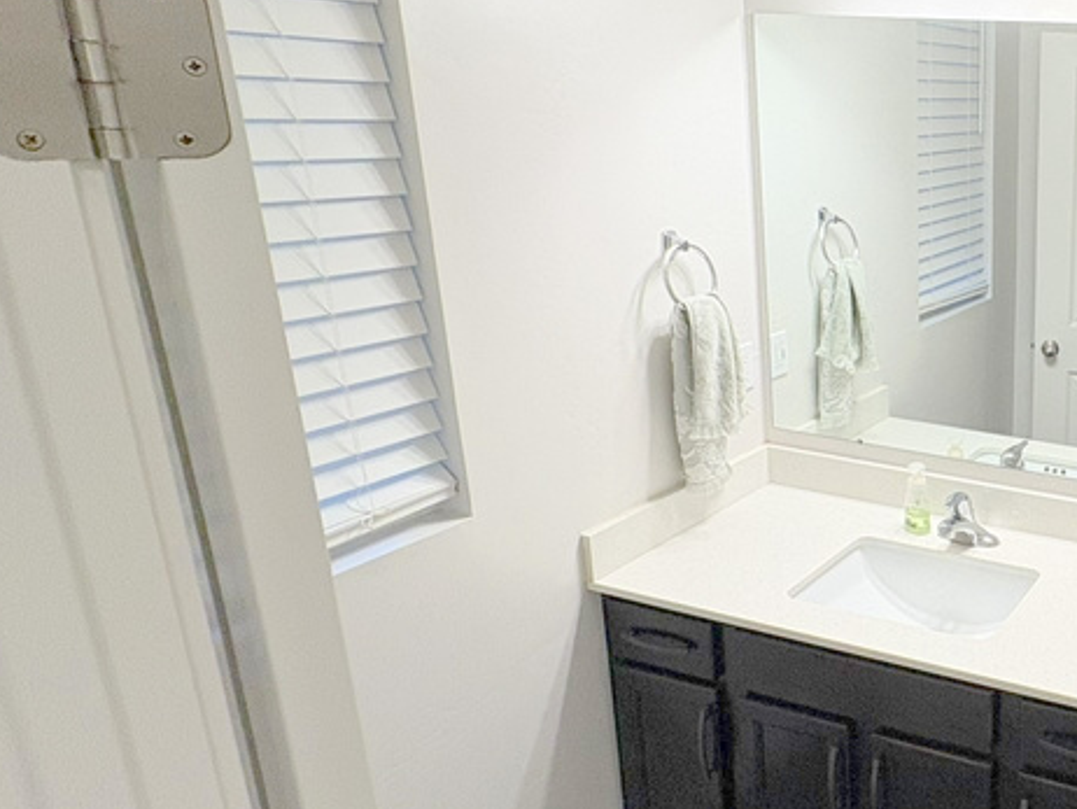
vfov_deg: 45.4
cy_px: 359
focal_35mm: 31
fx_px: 965
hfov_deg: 46.7
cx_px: 1121
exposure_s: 1/120
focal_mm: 2.22
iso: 125
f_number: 2.2
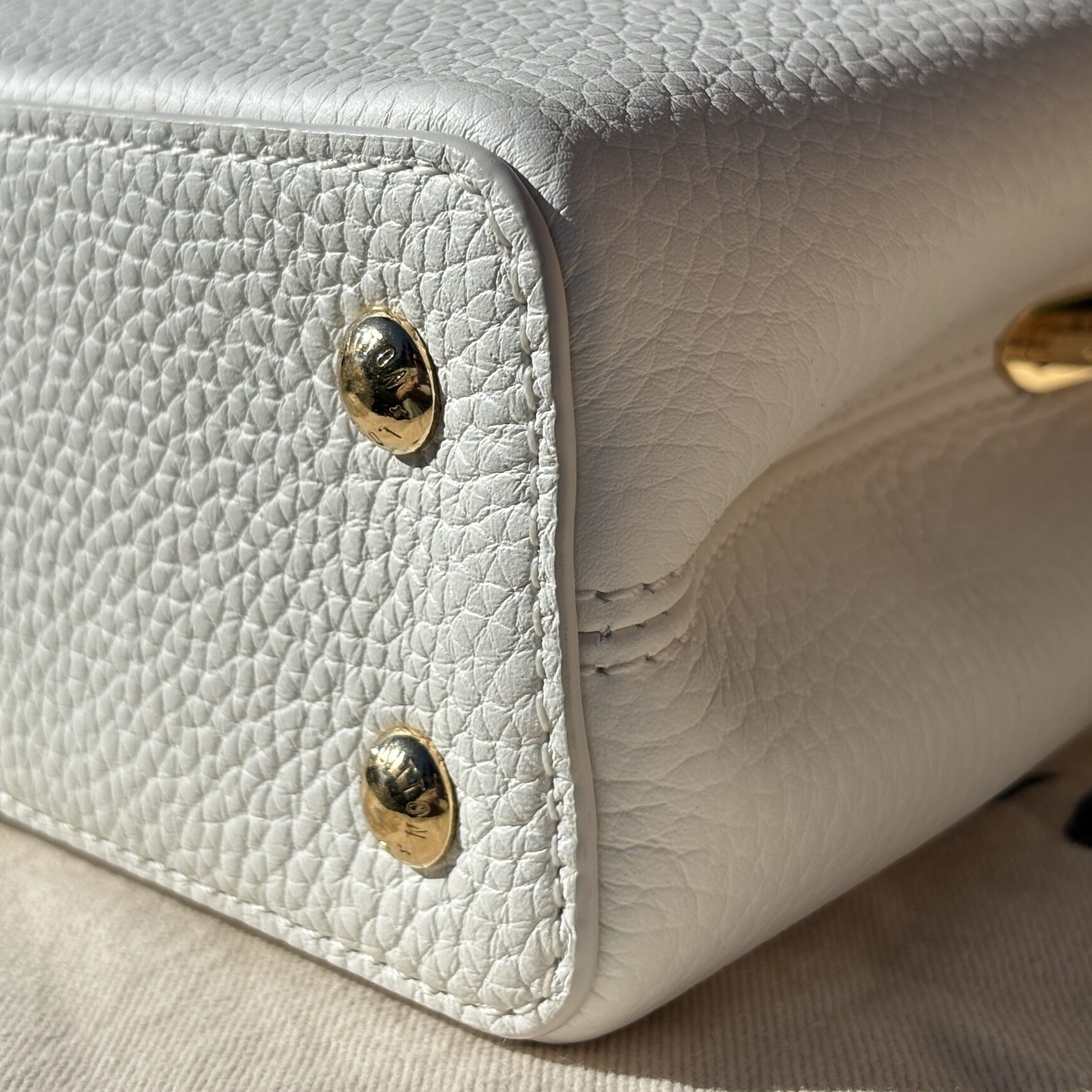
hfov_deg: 25.4
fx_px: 2427
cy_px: 531
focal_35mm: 68
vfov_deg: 25.4
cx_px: 523
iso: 32
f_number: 1.6
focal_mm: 5.96
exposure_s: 1/7692
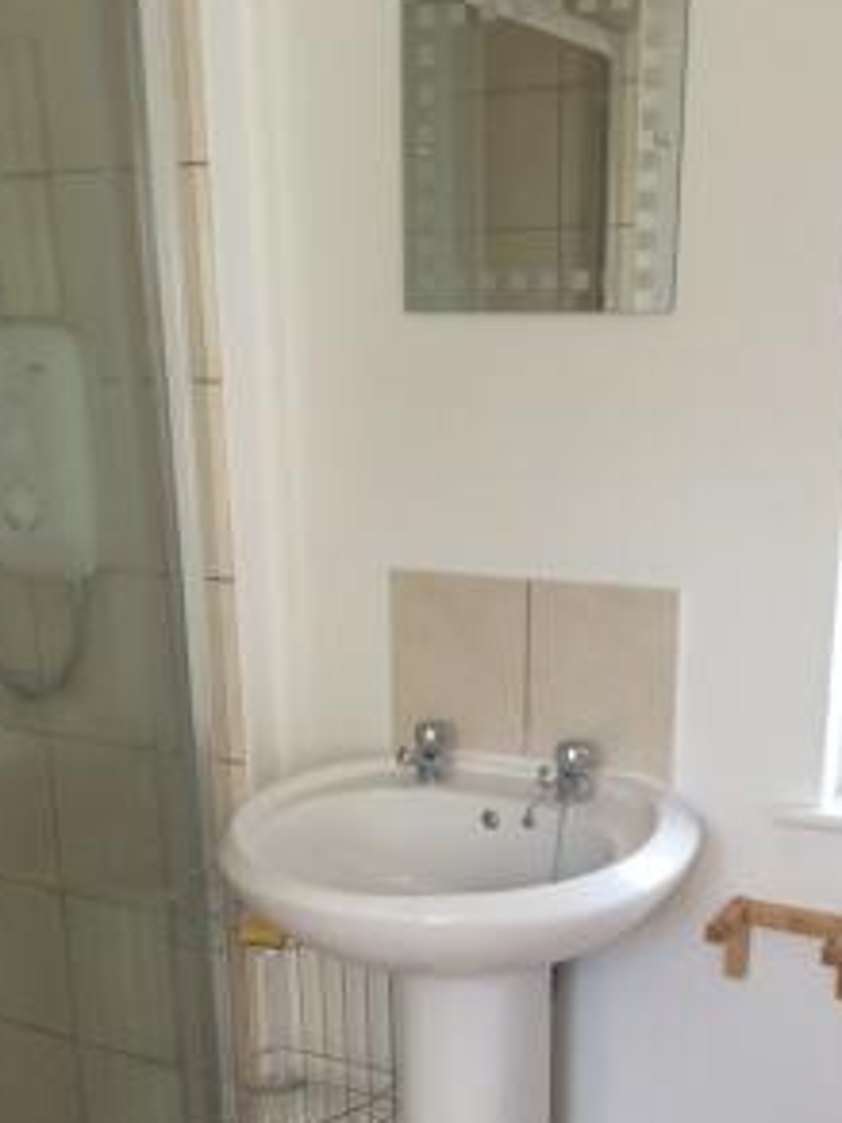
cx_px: 465
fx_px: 1492
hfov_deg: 31.5
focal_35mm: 46
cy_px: 838
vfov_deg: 40.1
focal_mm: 4.12
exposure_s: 1/100
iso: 50
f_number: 2.2
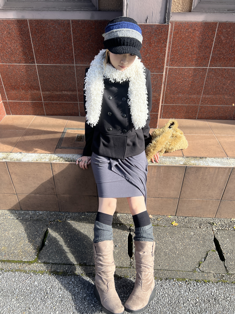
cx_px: 118
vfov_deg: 67.3
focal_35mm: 26
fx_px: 235
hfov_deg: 53.1
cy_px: 157
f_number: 1.5
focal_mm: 5.7
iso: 50
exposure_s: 1/940
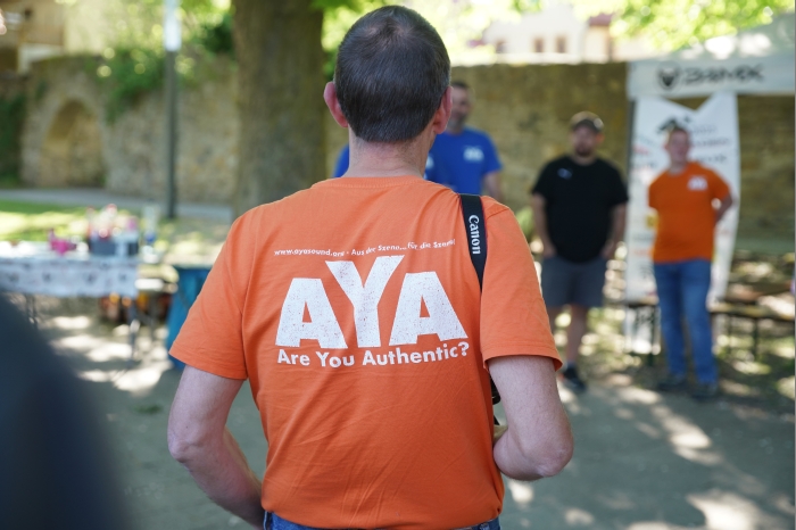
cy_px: 265
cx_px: 398
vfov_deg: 24.6
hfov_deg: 36.3
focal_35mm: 55
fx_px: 1215
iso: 500
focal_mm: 55
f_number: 4
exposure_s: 1/250
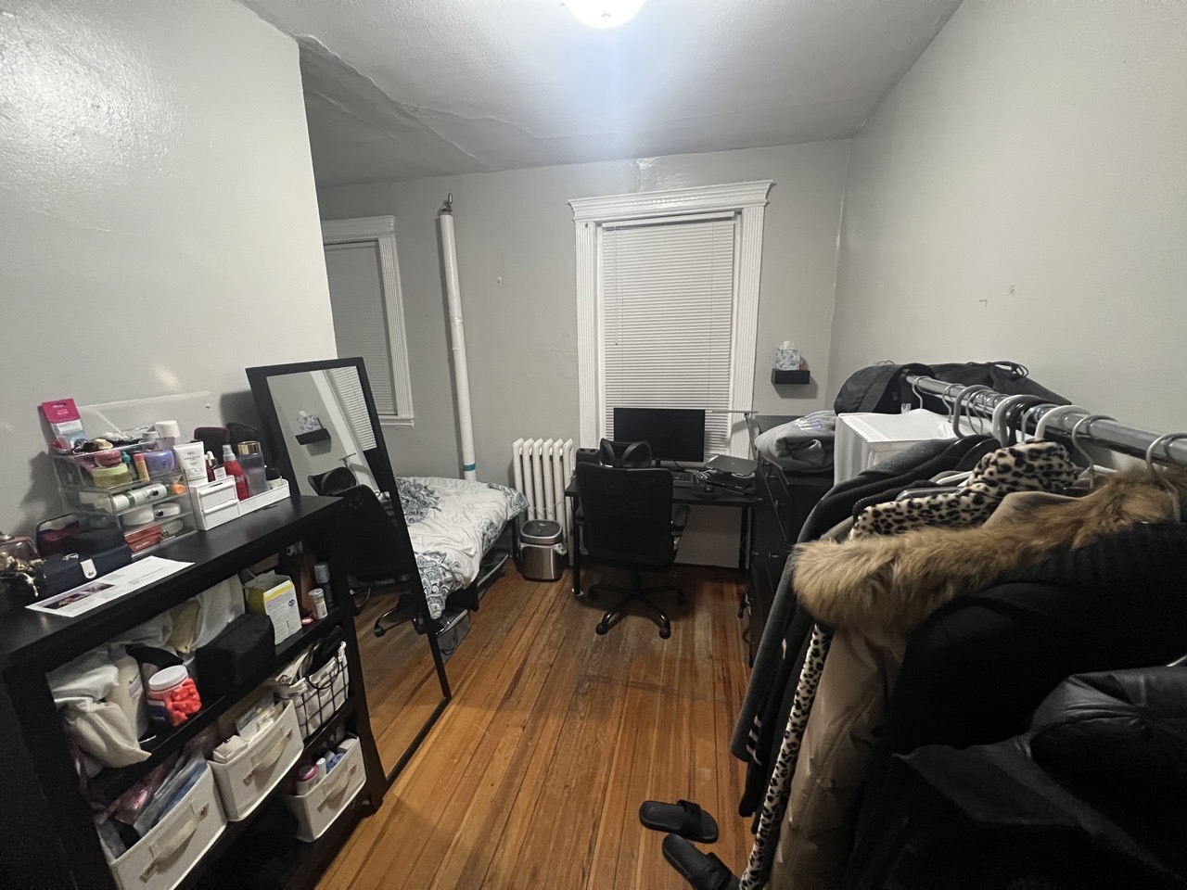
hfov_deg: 106.2
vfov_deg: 89.9
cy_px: 445
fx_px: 446
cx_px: 594
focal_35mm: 13
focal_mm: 1.57
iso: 1000
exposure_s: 1/60
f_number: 1.8
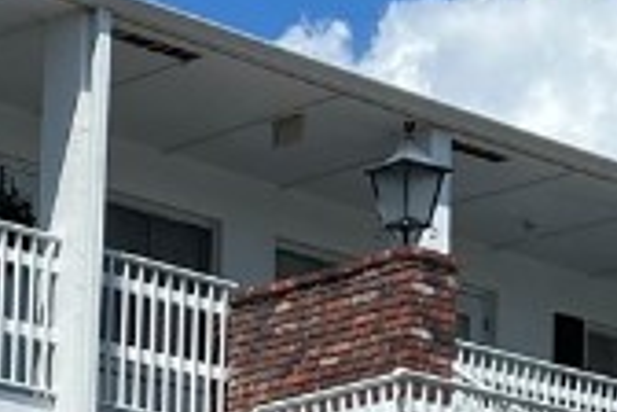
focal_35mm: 165
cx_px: 206
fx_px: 2828
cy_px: 769
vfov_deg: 8.0
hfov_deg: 12.4
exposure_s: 1/7463
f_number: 1.5
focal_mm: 5.7
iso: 50
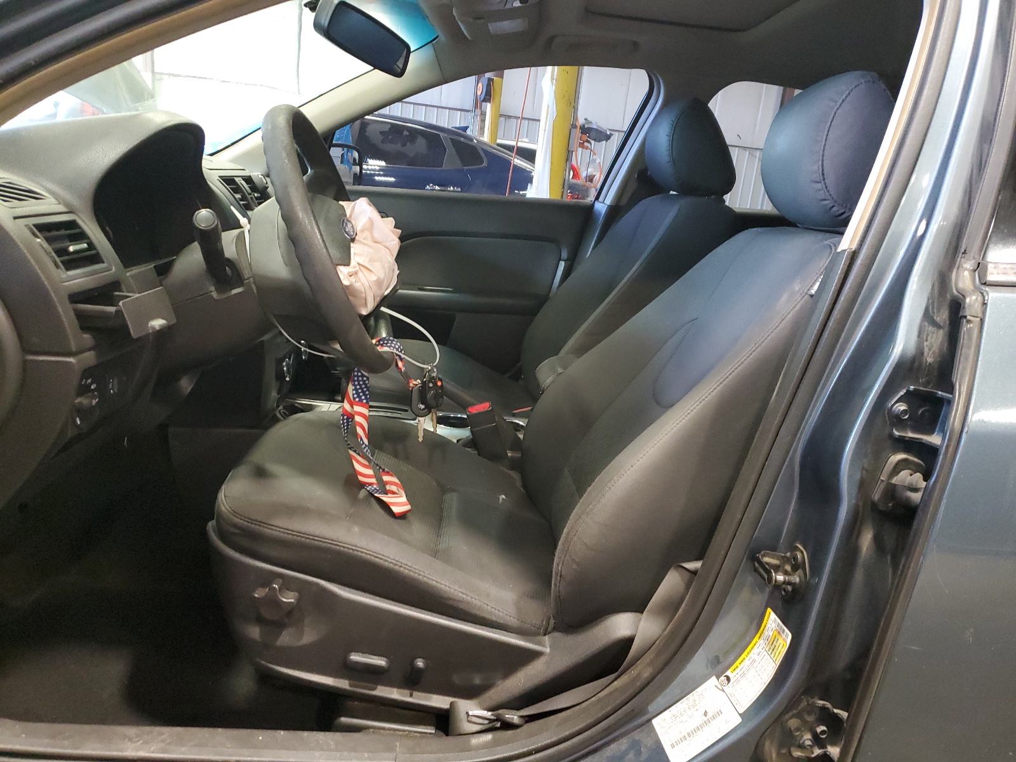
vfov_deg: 53.1
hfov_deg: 67.3
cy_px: 381
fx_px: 763
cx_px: 508
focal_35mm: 26
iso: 344
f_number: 1.5
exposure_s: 1/40
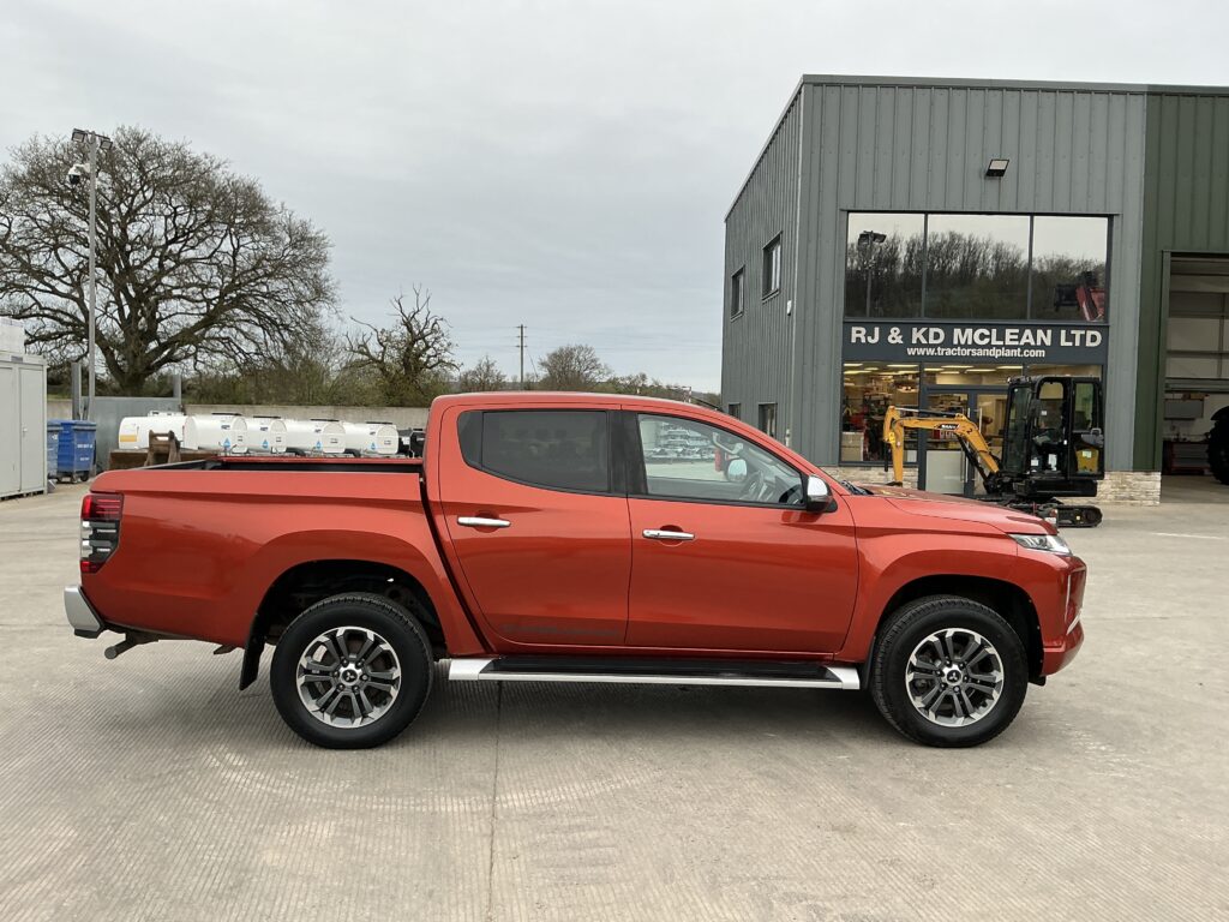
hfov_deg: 63.4
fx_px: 994
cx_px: 614
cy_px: 461
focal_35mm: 28
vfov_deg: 49.7
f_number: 1.8
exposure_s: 1/122
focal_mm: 3
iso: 16
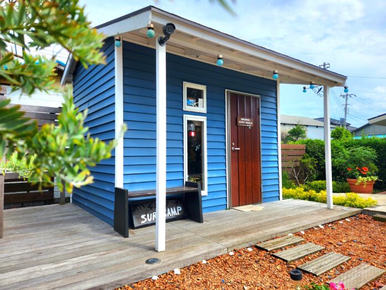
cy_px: 145
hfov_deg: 73.9
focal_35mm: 23
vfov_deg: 58.9
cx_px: 193
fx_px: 256
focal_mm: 5.4
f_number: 1.8
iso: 20
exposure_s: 1/1429
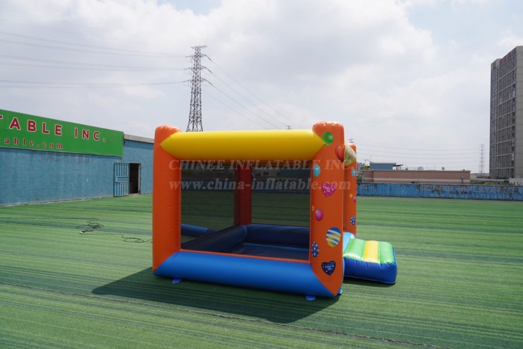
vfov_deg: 53.1
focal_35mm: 24
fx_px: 349
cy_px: 174
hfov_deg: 73.7
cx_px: 262
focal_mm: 16
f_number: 8
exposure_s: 1/320
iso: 100
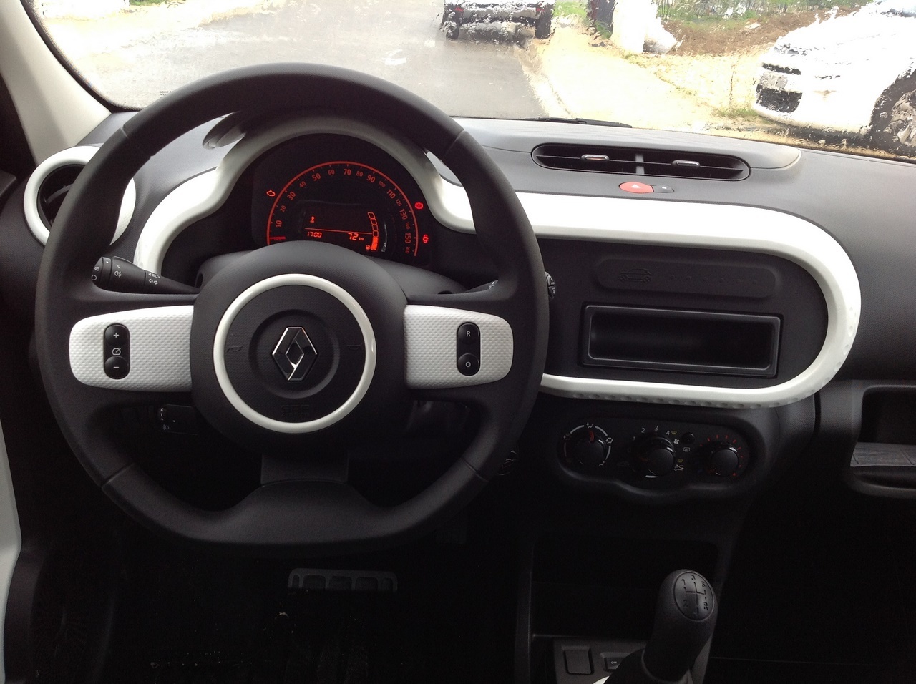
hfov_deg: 52.7
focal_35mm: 35
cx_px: 458
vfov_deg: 40.6
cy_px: 342
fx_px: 925
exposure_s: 1/60
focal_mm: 4.28
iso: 64
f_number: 2.4
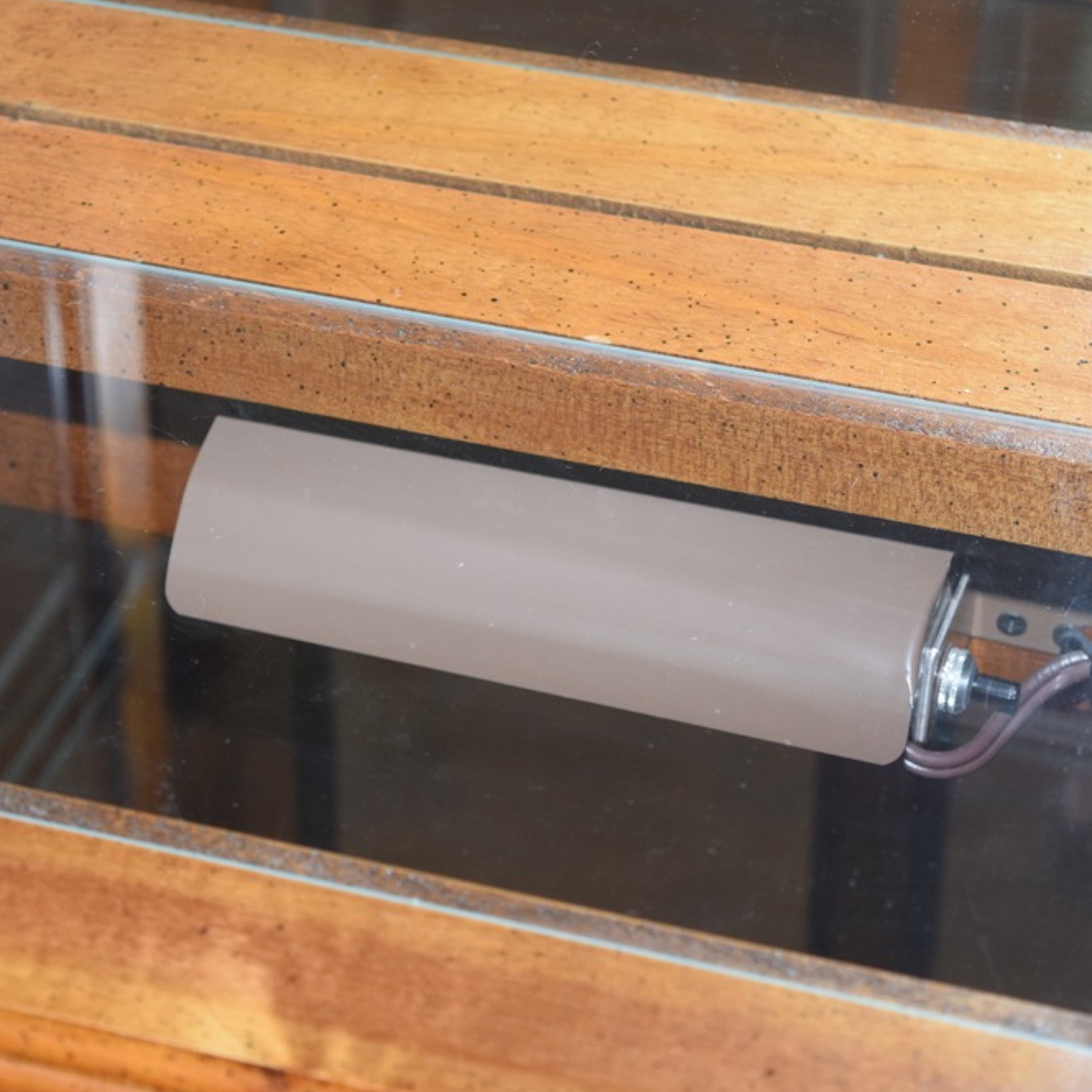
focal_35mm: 106
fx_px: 3770
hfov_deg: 16.5
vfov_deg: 16.5
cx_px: 454
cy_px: 547
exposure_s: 1/60
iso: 1000
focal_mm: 55
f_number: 5.6
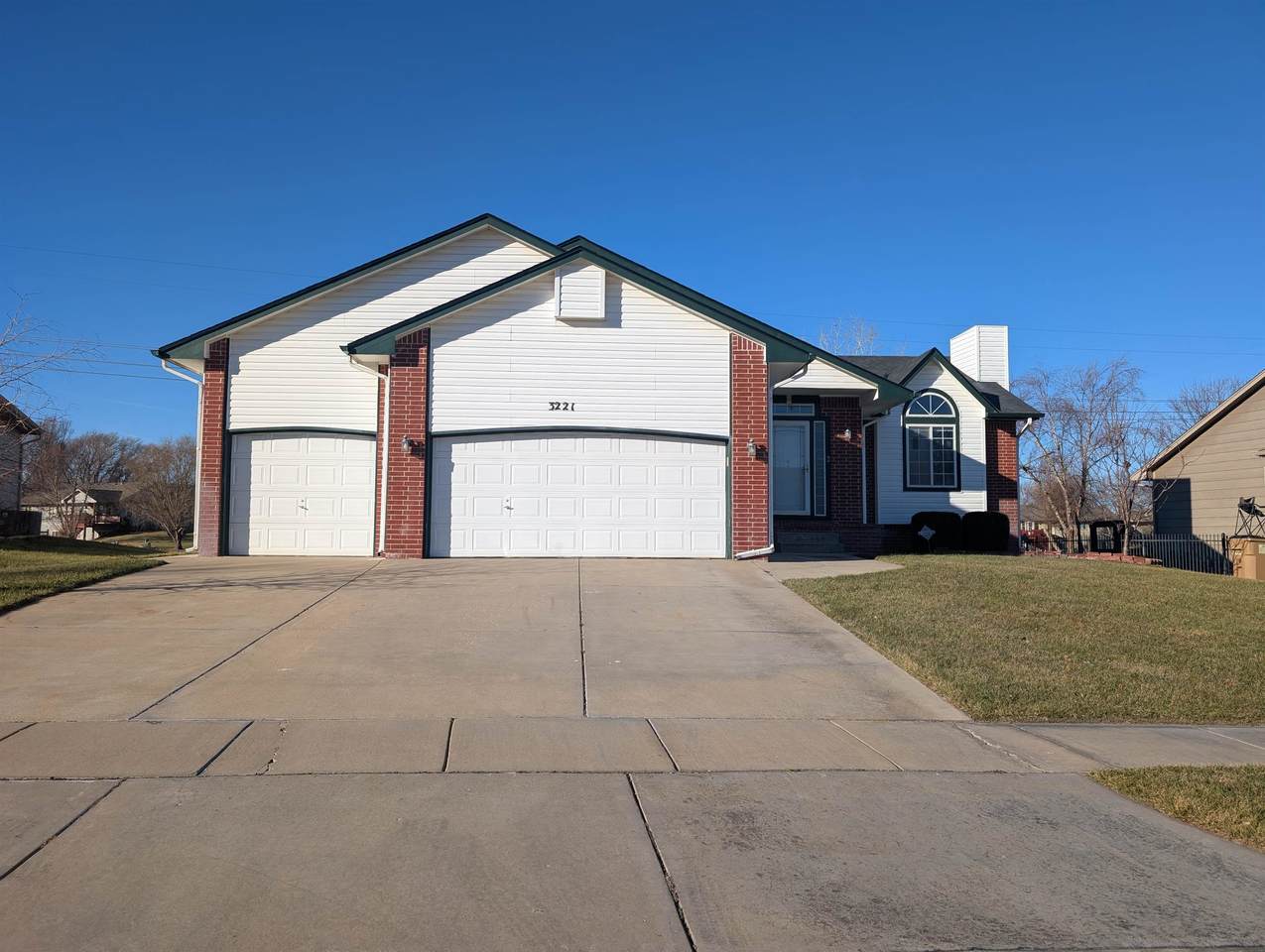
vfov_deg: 56.9
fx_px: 878
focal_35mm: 24
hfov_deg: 71.5
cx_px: 632
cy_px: 476
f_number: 1.68
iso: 21
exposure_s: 1/1418
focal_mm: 6.9
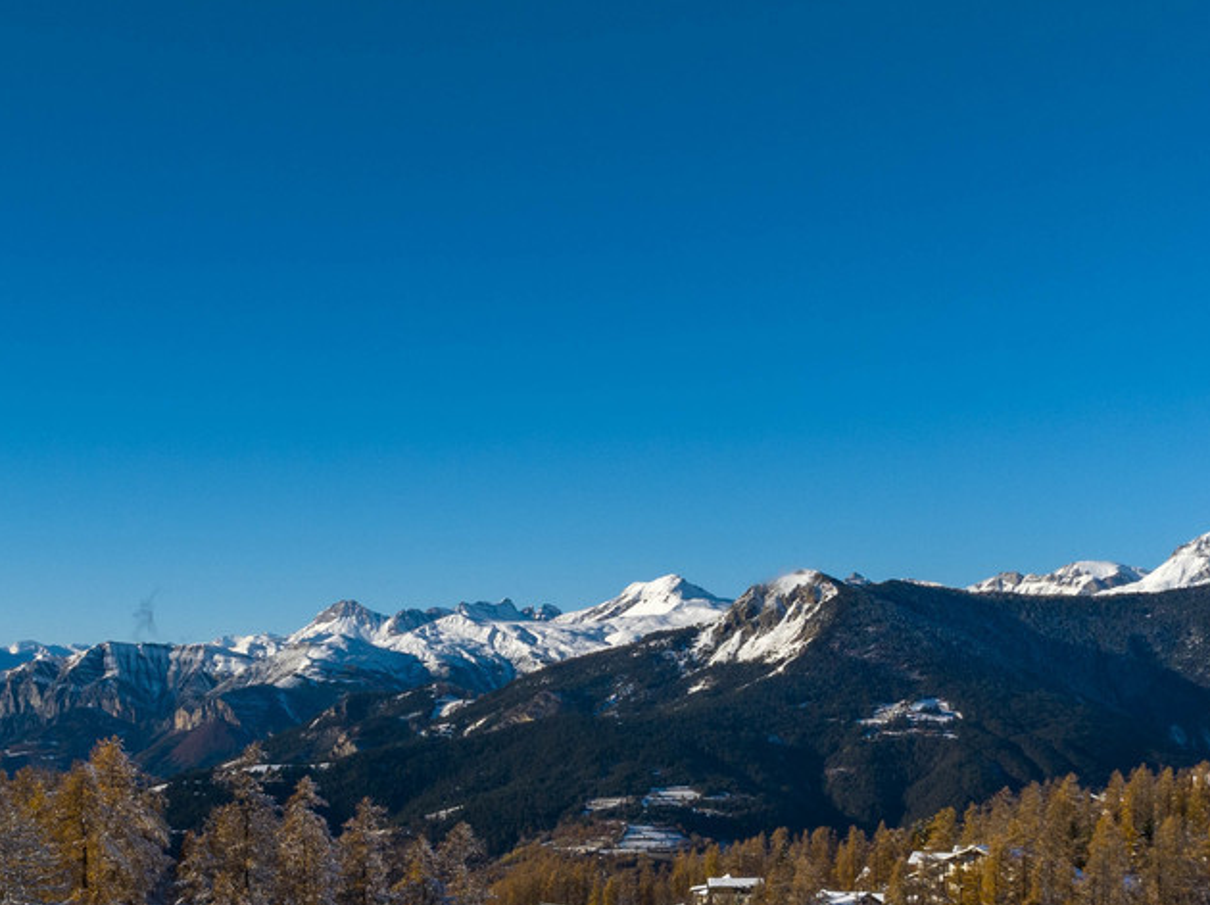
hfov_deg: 31.4
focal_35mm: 61
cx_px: 394
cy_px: 686
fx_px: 2130
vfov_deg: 23.7
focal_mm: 12.3
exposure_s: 1/320
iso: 100
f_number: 11
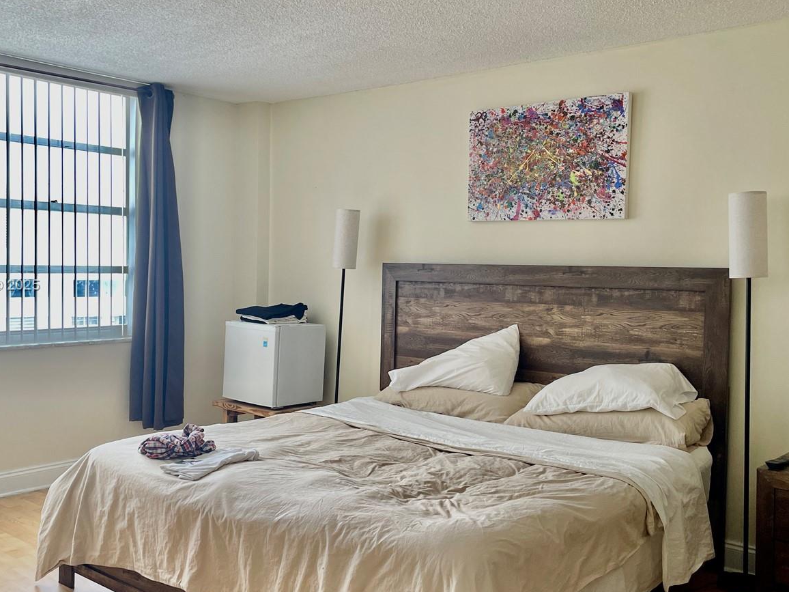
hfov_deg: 51.3
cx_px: 367
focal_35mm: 36
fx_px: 821
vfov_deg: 39.7
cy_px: 286
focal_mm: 4.2
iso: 80
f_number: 1.6
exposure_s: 1/120
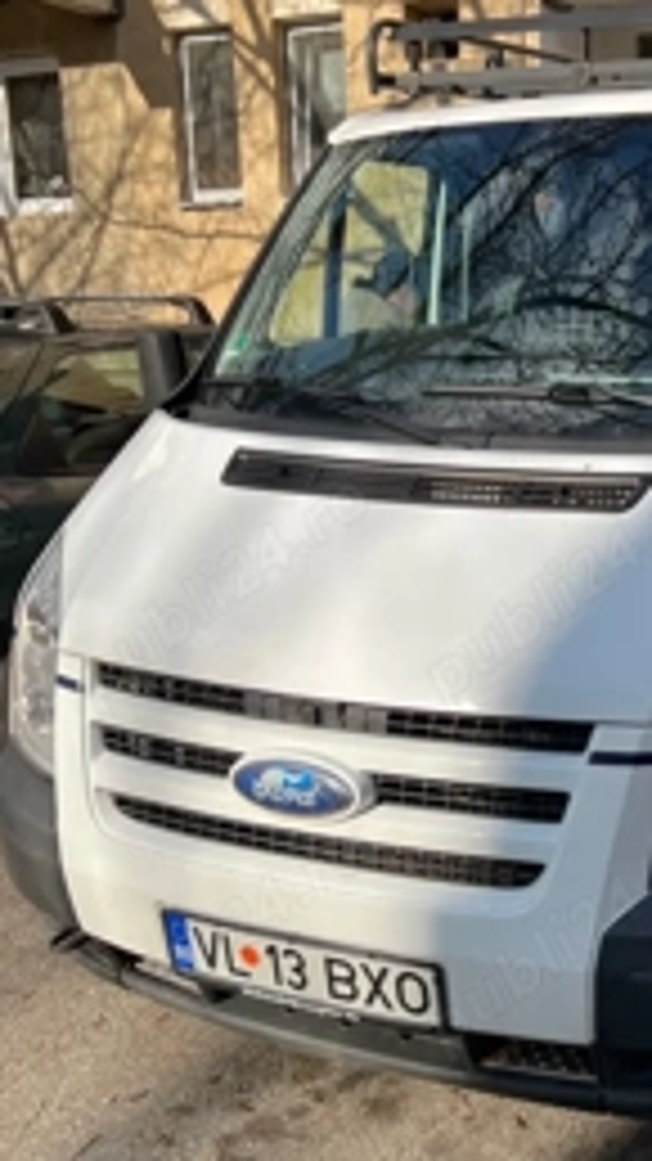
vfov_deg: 46.3
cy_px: 644
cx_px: 661
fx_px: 1353
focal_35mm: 44
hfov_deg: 25.7
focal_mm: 5.7
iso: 50
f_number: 1.5
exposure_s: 1/2571
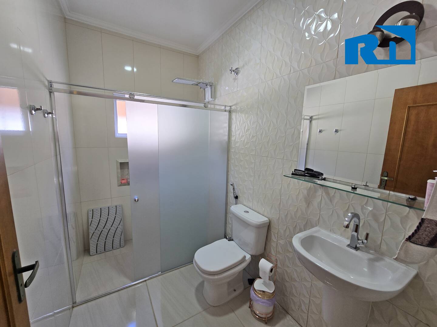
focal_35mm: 13
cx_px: 218
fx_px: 164
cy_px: 164
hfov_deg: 106.2
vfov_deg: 89.9
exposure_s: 1/60
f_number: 2.2
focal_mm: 2.2
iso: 64
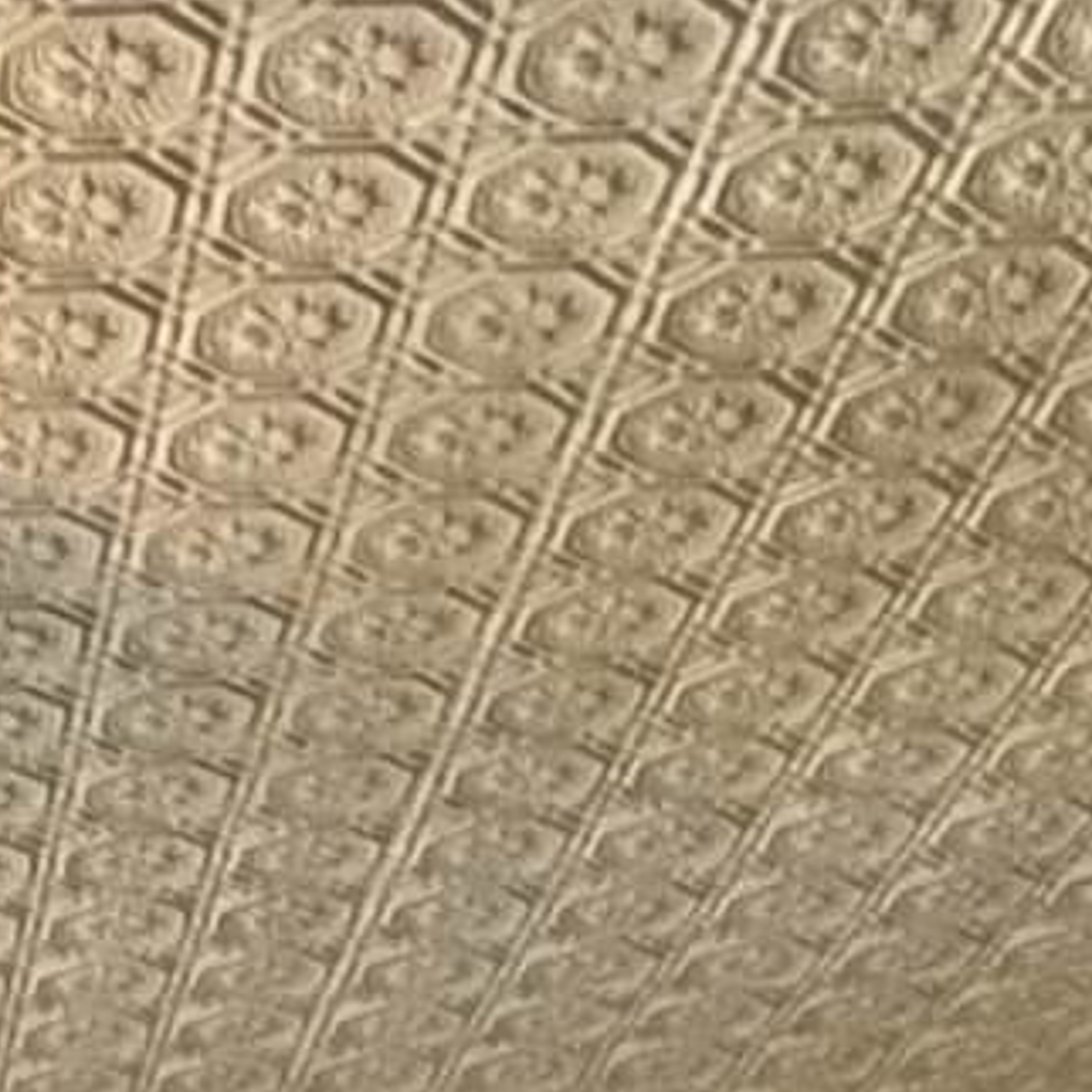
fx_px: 4211
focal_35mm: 118
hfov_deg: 14.1
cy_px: 3028
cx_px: -370
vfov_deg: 11.0
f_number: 2.2
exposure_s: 1/60
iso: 320
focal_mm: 2.22
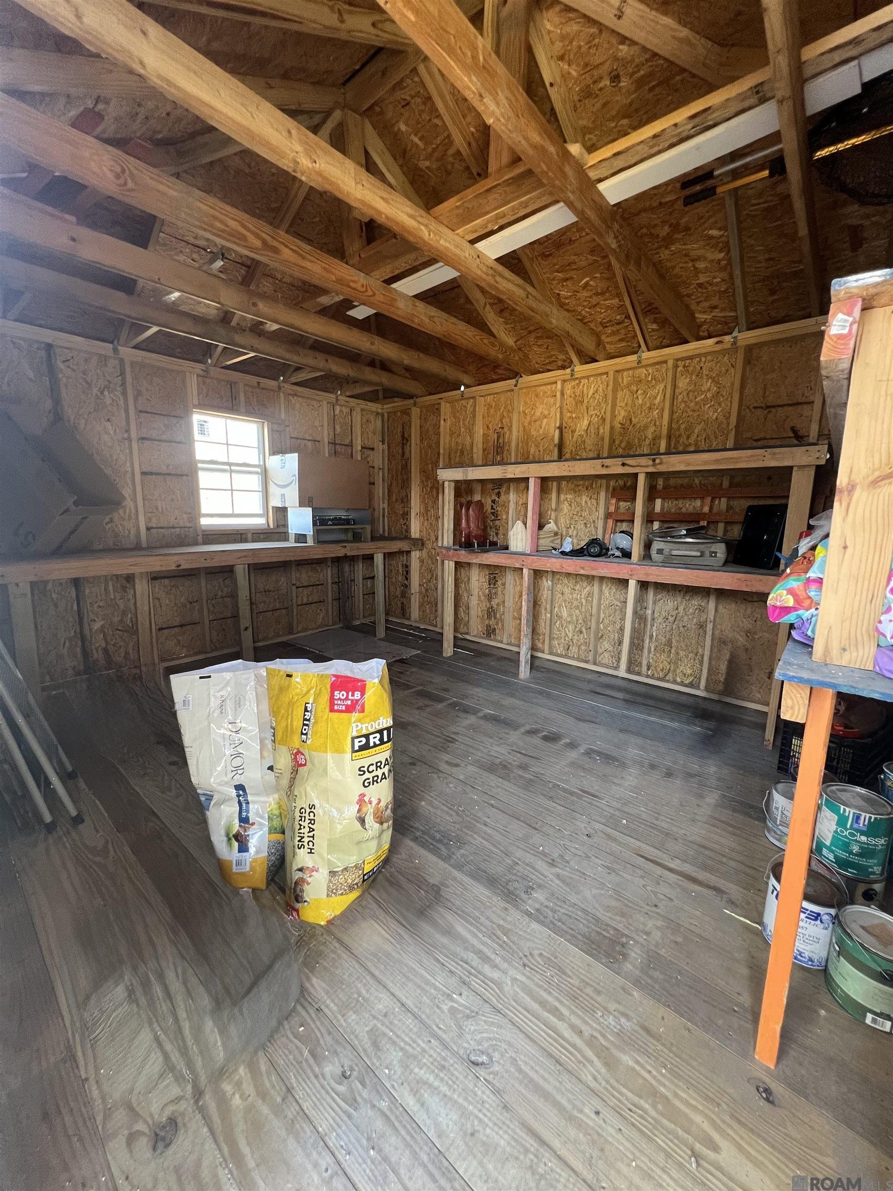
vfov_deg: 106.2
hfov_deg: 89.9
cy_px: 596
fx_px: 447
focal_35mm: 13
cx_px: 446
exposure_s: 1/60
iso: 250
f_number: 1.8
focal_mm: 1.57
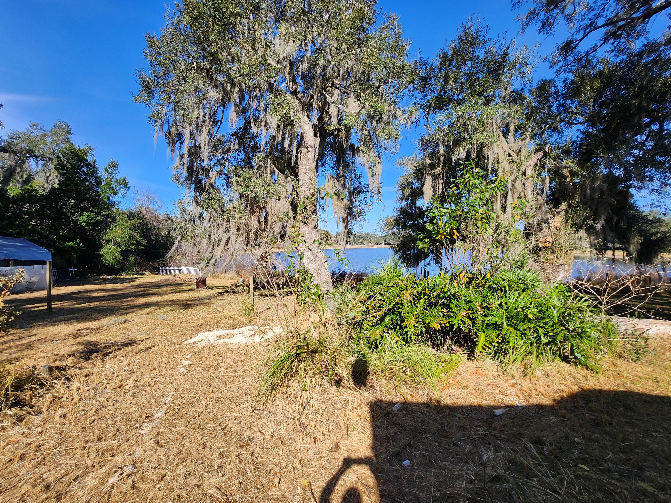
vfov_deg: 89.9
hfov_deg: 106.2
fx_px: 252
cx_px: 336
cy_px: 252
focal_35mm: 13
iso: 32
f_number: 2.2
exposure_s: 1/734
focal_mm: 1.7
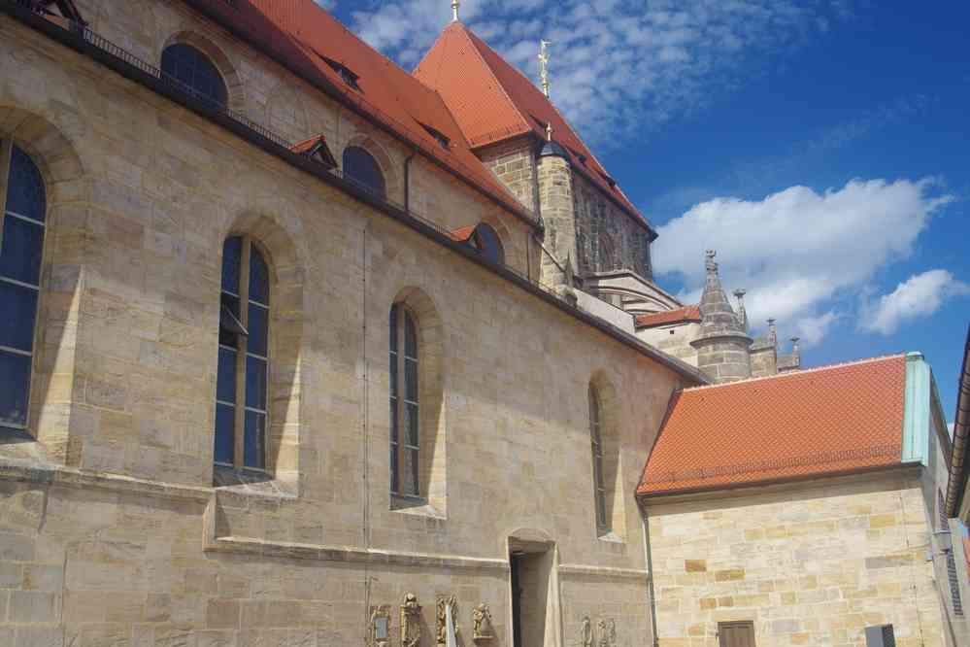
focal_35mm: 36
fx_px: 970
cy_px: 324
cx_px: 485
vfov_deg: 36.9
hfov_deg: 53.1
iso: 200
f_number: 11
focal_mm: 24
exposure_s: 1/100
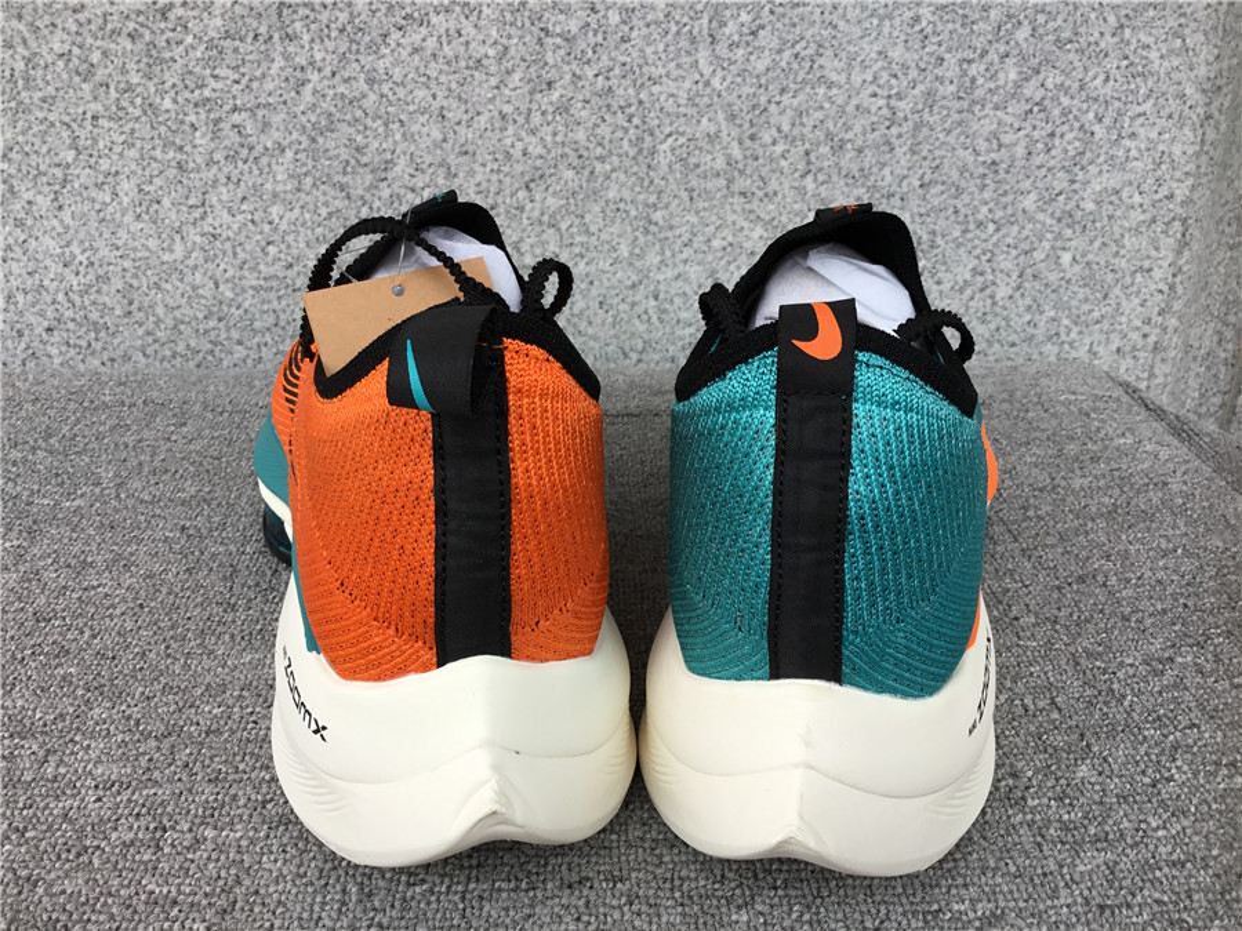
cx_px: 621
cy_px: 466
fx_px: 1112
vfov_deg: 45.4
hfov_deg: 58.4
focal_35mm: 31
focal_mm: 3.3
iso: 25
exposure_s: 1/105
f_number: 2.4
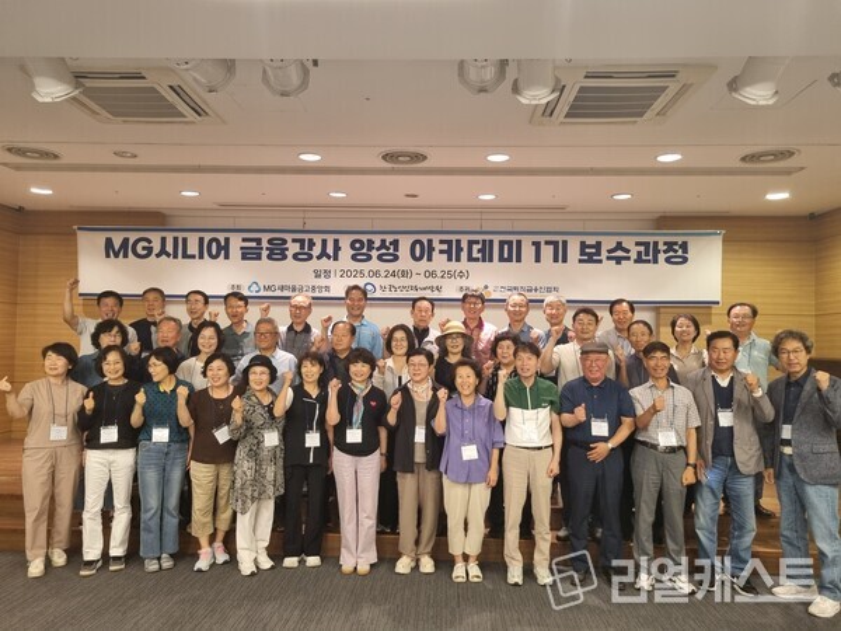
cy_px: 316
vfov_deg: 53.1
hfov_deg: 67.3
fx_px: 632
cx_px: 420
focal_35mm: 26
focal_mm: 5.4
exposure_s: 1/40
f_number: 1.8
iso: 400
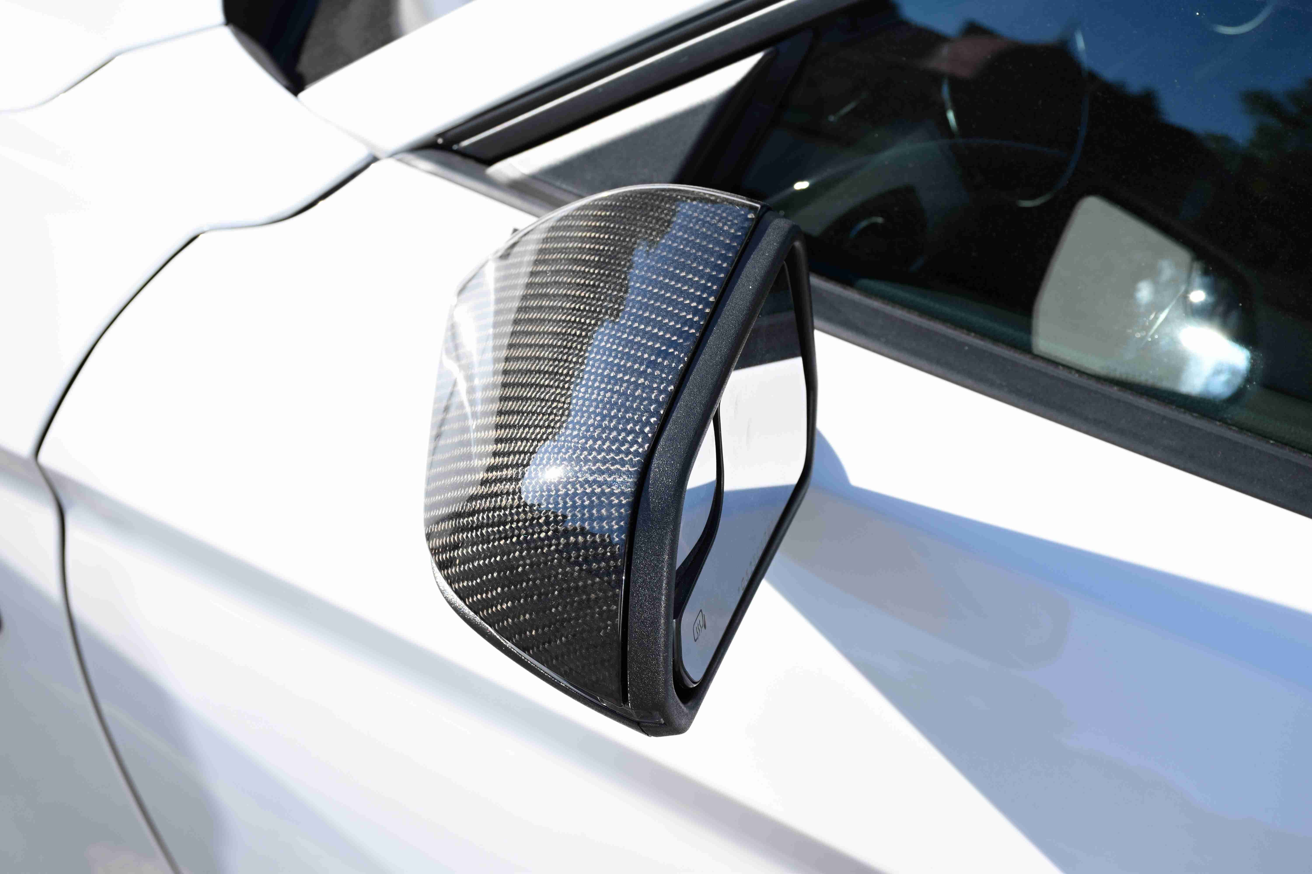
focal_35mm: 63
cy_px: 437
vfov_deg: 21.6
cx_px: 656
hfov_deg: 31.9
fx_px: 2296
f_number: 8
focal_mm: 42
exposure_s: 1/125
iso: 100
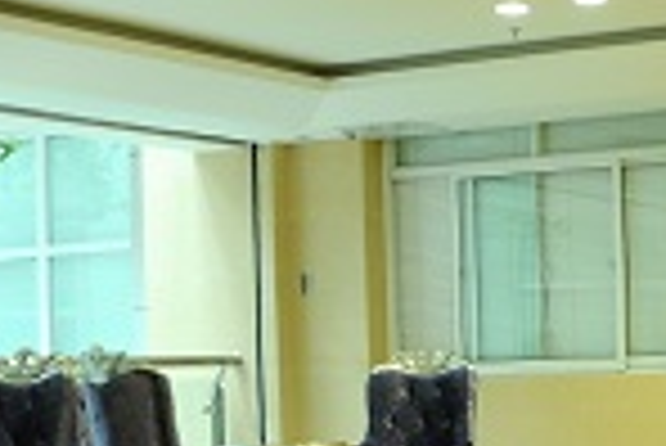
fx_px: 1926
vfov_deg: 13.1
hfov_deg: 19.6
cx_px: 421
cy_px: 421
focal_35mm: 104
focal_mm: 24
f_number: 3.2
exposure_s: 1/25
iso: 640
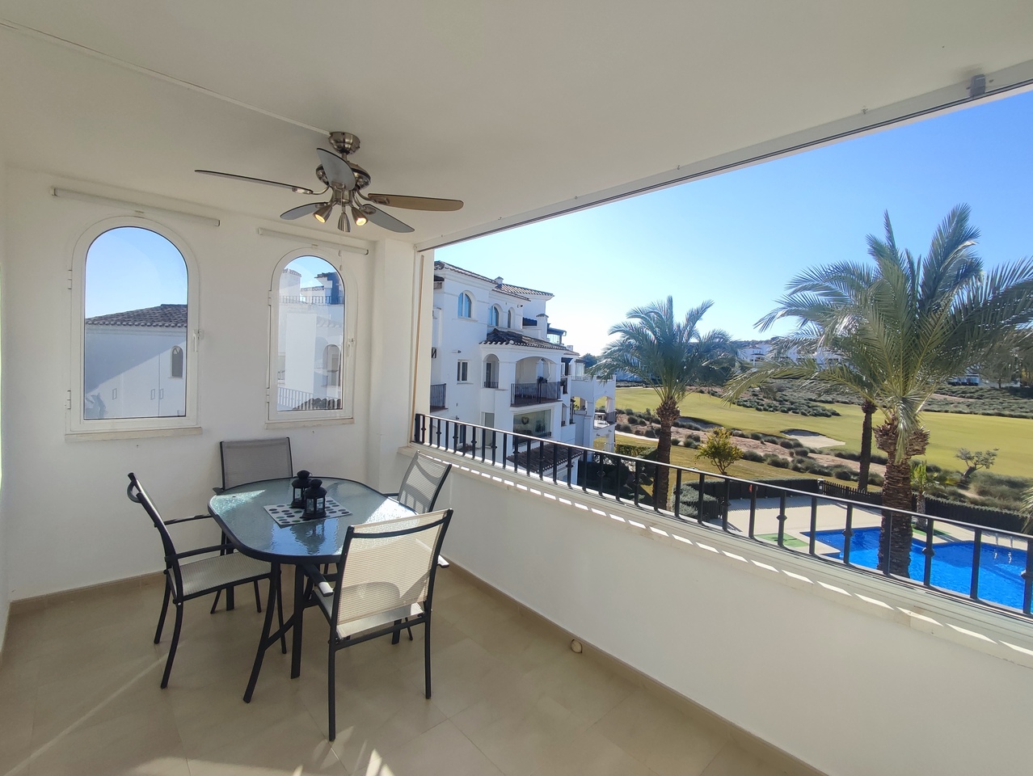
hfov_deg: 94.5
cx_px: 516
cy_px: 388
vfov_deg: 78.2
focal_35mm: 16
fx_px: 478
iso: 50
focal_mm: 1.65
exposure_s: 1/1208
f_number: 2.2
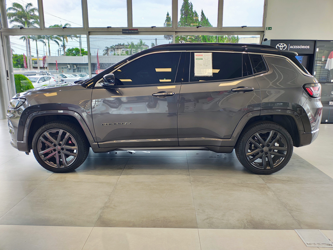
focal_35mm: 25
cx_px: 166
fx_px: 240
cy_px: 125
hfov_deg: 69.4
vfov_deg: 54.9
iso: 256
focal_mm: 5.89
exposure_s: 1/120
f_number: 1.4
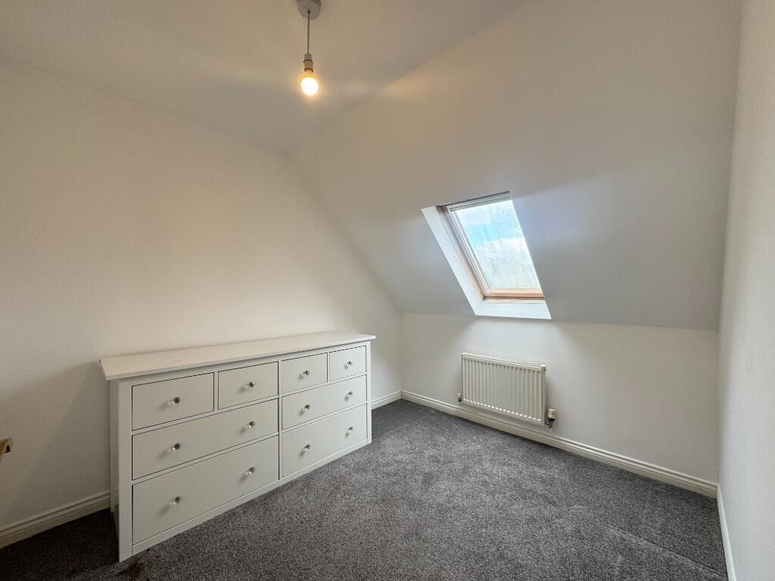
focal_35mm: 14
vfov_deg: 85.7
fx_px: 313
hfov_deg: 102.1
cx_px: 388
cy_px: 290
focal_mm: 2.22
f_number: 2.2
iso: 64
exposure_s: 1/99
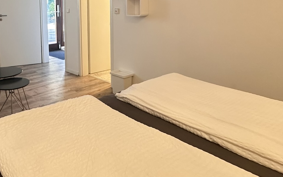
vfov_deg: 37.4
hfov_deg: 57.0
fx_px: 247
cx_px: 75
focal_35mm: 32
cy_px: 25
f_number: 2.2
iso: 320
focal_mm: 2.22
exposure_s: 1/50
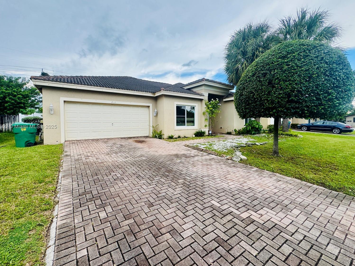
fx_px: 154
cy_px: 127
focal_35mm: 15
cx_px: 171
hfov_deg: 98.1
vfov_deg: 81.7
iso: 40
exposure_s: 1/587
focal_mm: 2.22
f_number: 2.2
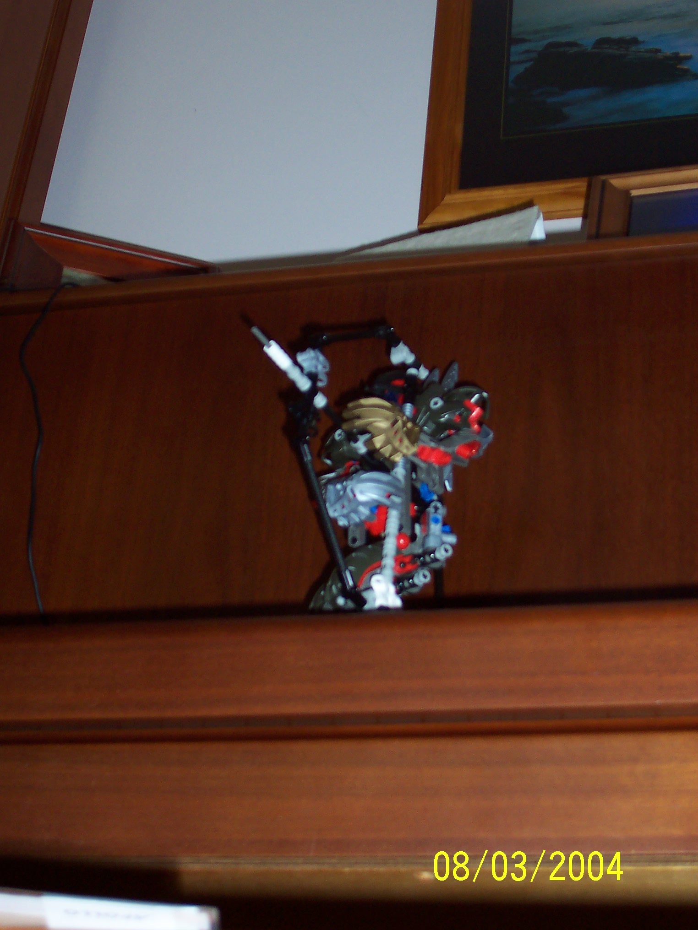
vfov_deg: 27.4
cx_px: 349
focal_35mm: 71
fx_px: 1909
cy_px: 465
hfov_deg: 20.7
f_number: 4
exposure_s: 1/90
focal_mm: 10.8
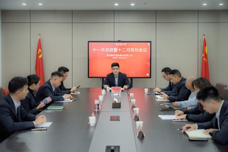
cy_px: 76
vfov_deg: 27.5
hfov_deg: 40.3
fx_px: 310
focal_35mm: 49
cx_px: 114
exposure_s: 1/160
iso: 2000
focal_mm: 49
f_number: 4
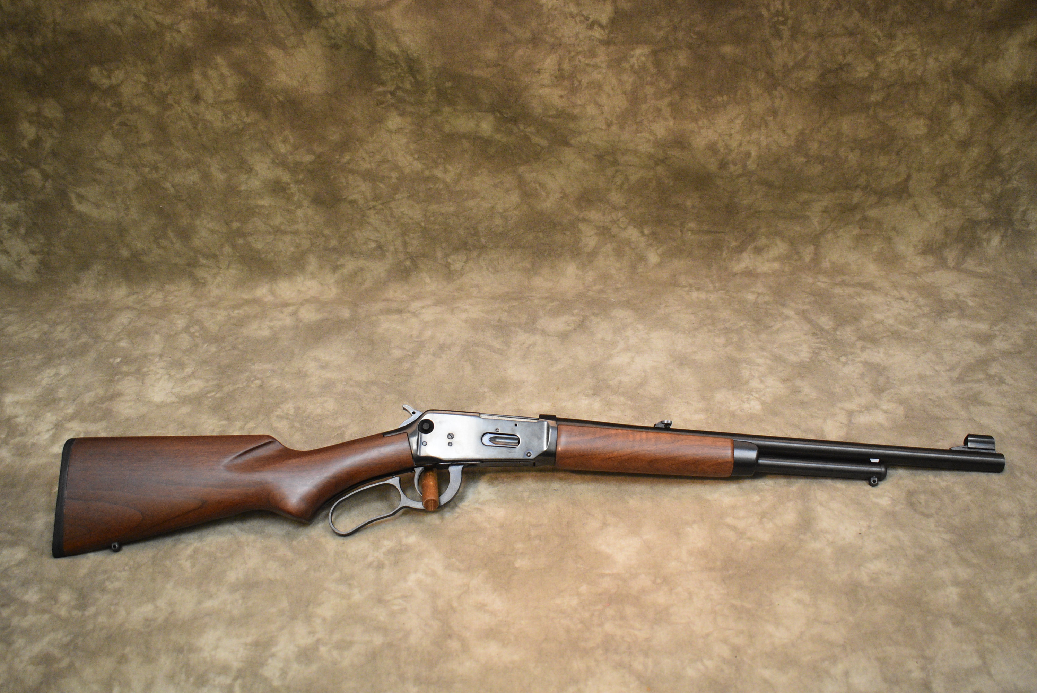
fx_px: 1038
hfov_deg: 53.1
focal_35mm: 36
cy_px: 346
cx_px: 518
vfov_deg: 36.9
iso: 1600
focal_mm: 24
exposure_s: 1/125
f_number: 4
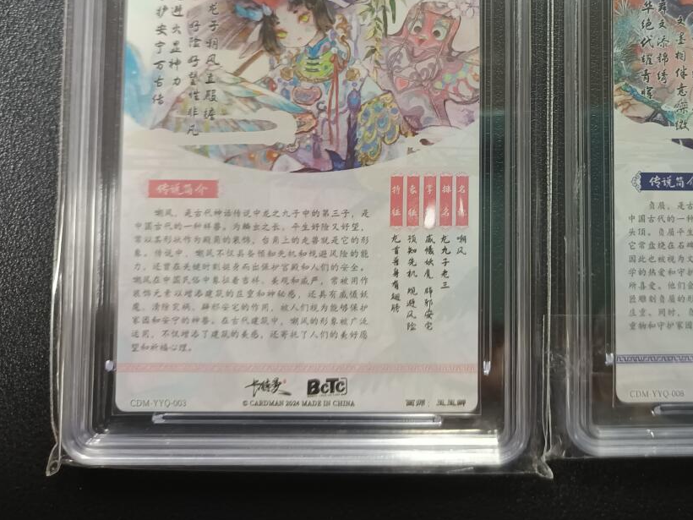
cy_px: 88
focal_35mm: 41
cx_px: 506
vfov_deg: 33.9
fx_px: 821
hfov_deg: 44.5
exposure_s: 1/33.3
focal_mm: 5.31
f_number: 1.7
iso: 1170
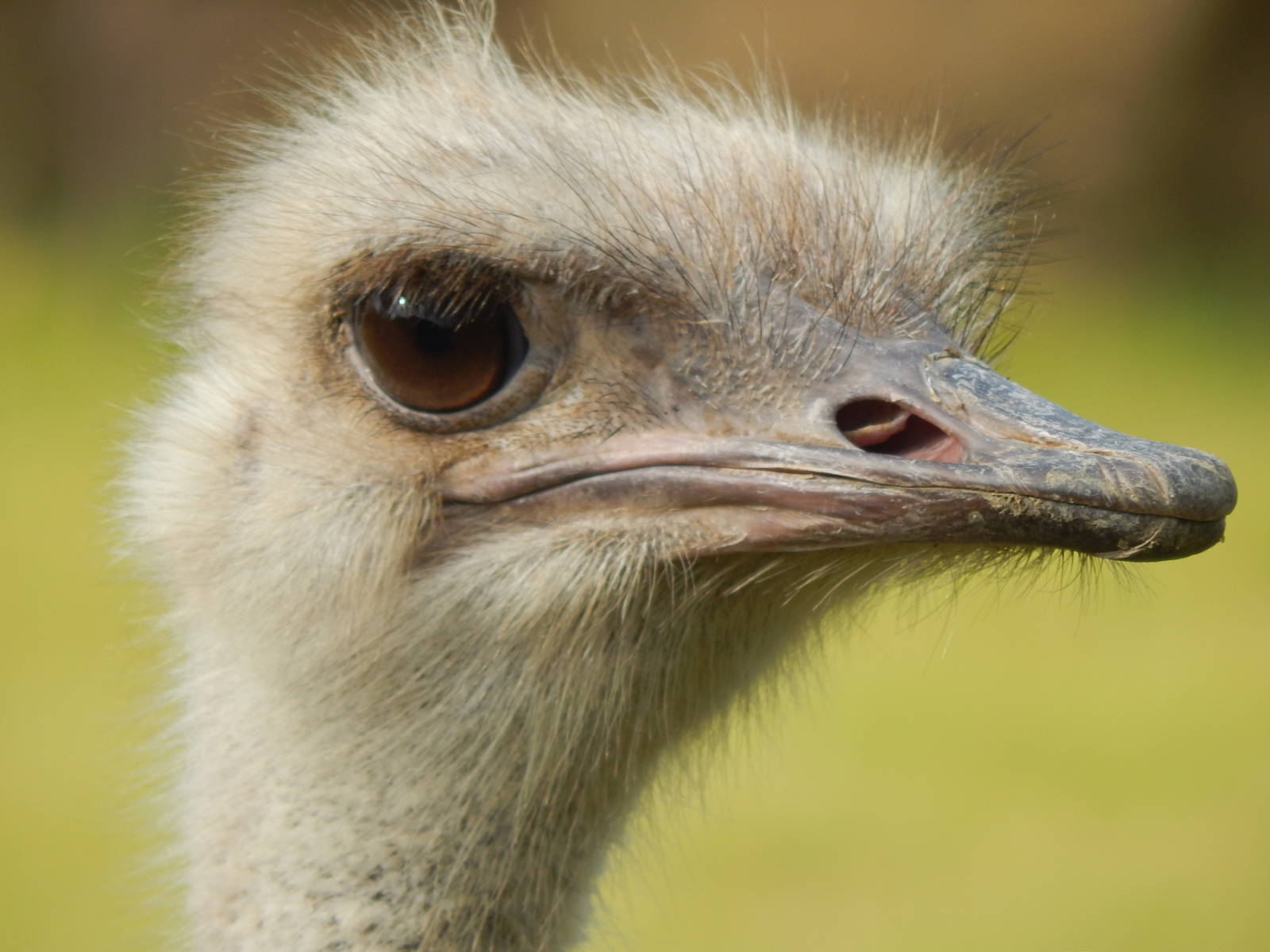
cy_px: 476
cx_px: 635
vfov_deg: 2.2
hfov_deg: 2.9
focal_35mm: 675
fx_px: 24765
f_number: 5.8
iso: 125
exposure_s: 1/200
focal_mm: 120
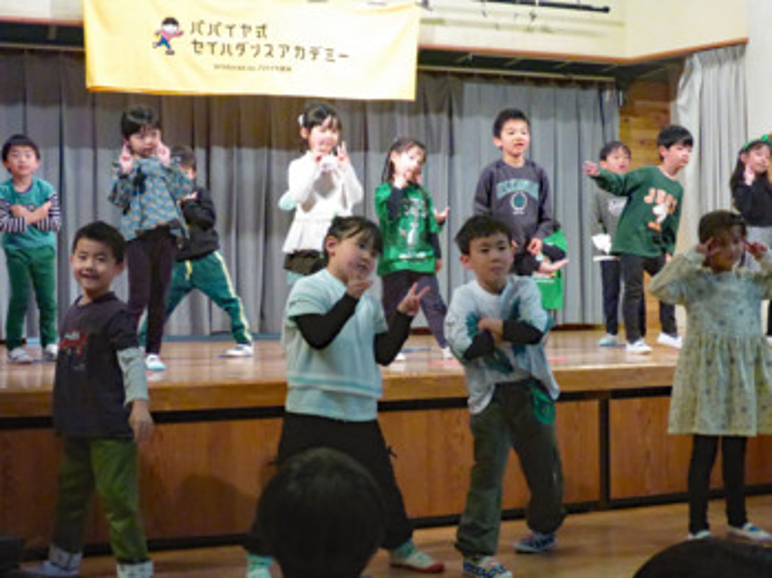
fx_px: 1092
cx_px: 386
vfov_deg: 29.6
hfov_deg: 38.9
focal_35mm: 49
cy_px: 289
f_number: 4.5
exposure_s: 1/40
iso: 1600
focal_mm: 8.4
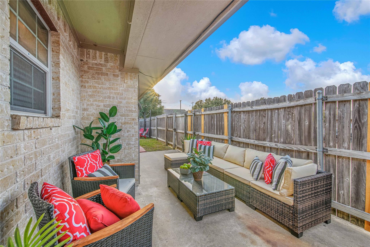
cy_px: 124
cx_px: 185
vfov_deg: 77.3
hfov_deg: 100.4
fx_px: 154
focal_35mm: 15
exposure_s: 1/25
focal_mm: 15
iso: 100
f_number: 7.1
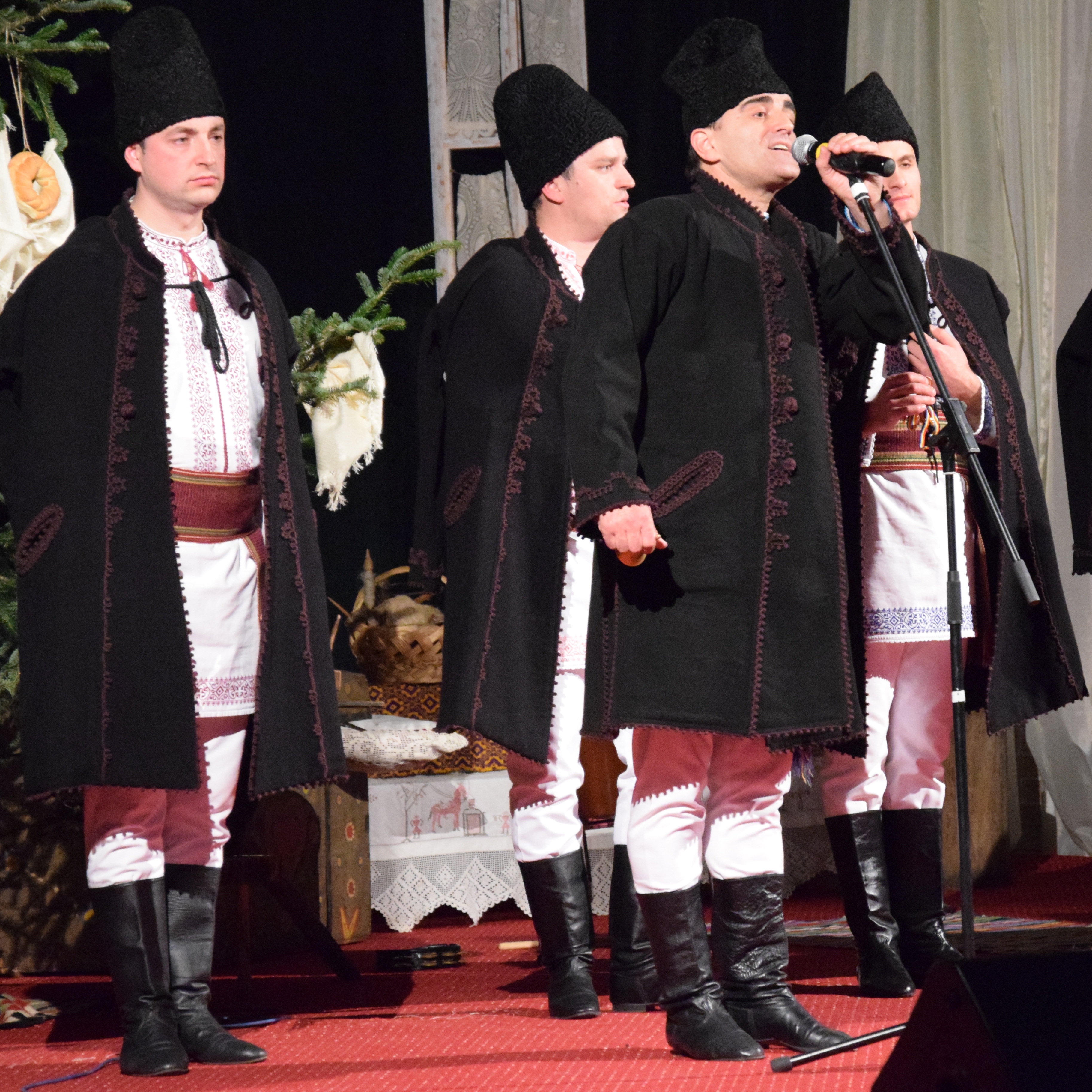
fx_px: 5996
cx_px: 678
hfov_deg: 10.4
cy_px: 513
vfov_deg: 10.4
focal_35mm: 168
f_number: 5.6
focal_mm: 80
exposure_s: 1/50
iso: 6400
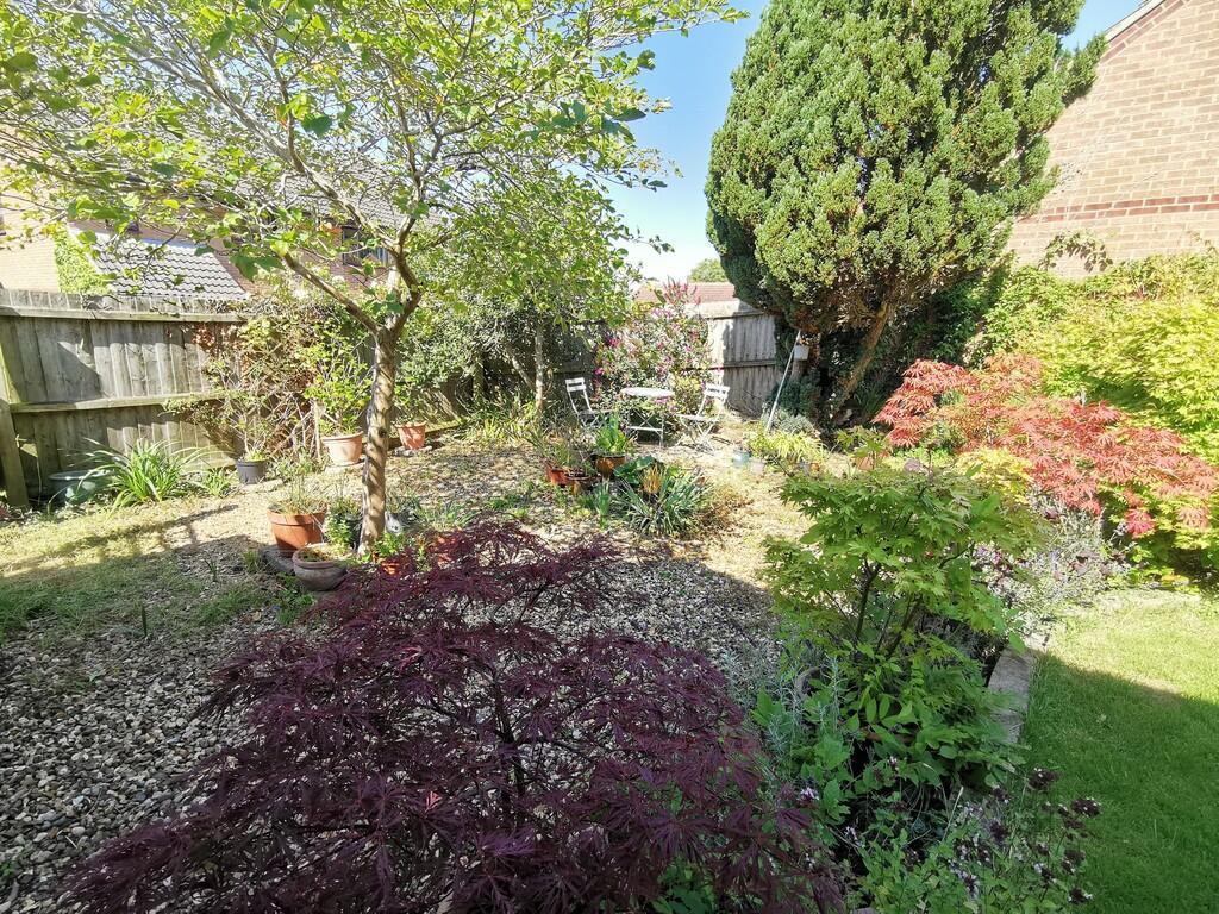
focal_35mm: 17
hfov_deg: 91.0
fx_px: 599
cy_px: 457
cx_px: 610
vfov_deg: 74.7
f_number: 2.2
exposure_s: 1/198
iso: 50
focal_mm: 2.26
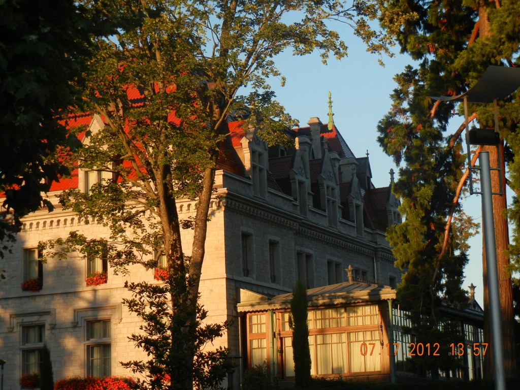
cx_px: 260
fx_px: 1337
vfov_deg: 16.6
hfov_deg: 22.0
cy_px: 195
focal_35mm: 89
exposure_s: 1/204
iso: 160
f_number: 4.4
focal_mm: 16
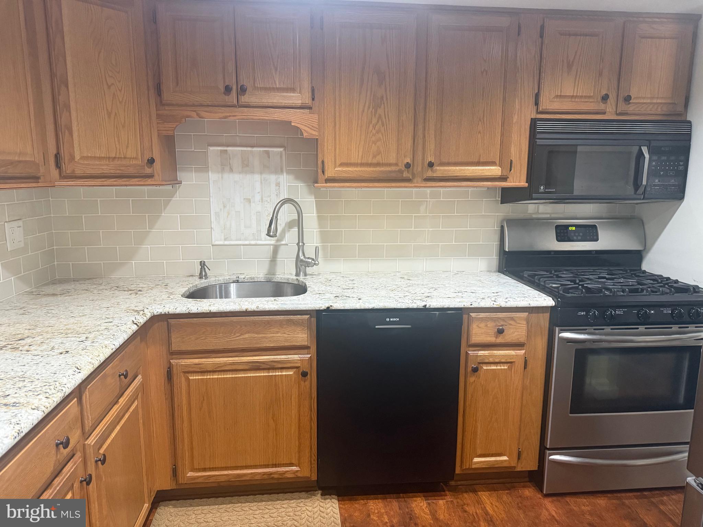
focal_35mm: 24
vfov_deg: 56.8
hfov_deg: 71.6
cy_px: 264
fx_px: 487
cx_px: 352
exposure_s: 1/60
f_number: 1.78
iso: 500
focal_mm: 6.76
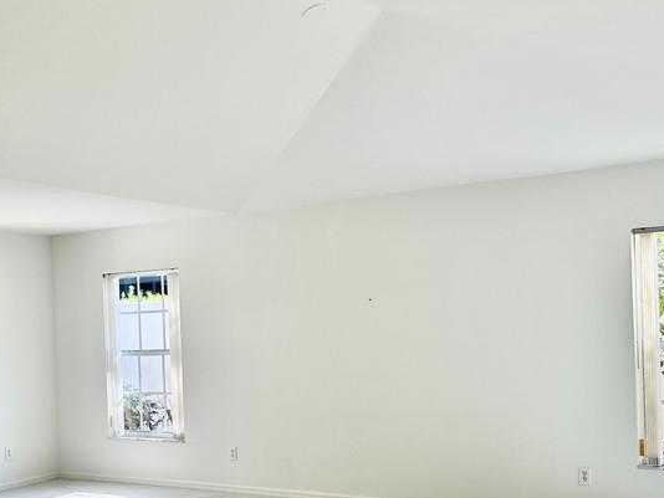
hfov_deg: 40.6
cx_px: 210
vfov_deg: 31.3
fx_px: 883
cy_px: 328
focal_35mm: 46
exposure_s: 1/298
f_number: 1.78
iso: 80
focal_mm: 6.86
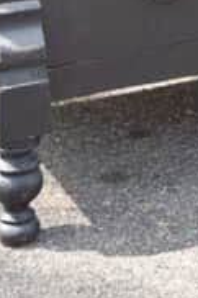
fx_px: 2164
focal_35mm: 262
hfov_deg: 5.1
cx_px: 413
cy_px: -532
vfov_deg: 7.2
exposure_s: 1/250
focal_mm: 31
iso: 400
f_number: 8
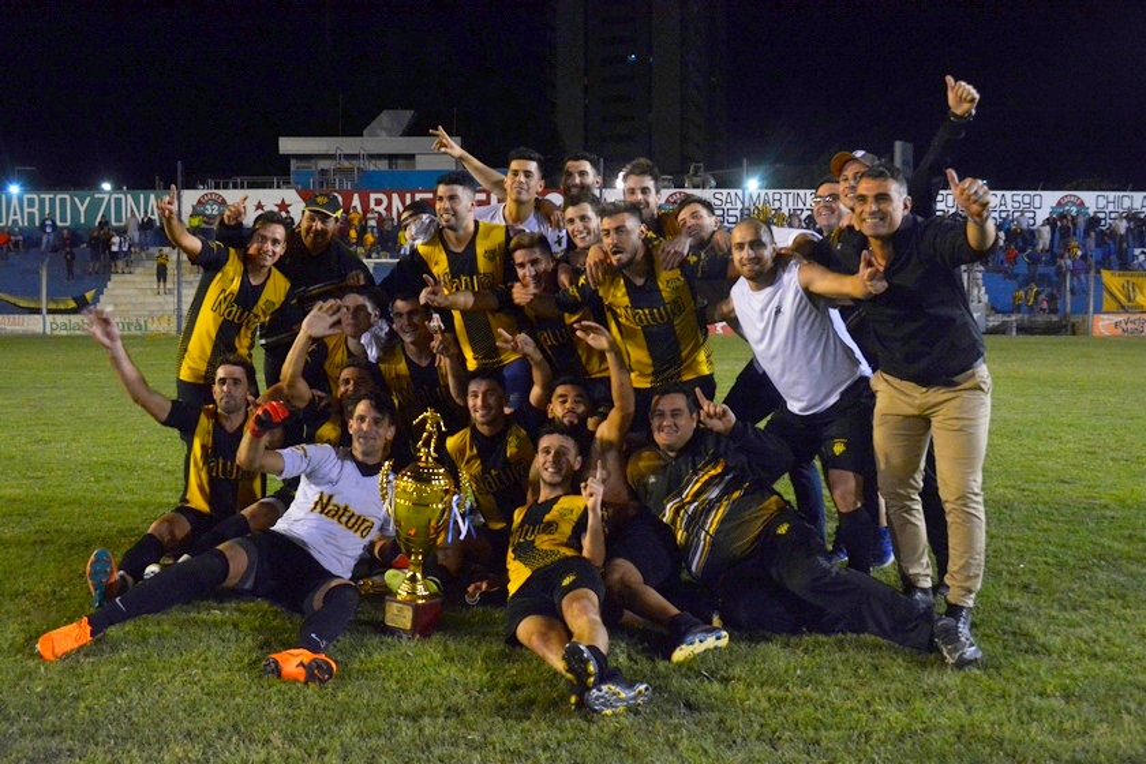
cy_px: 382
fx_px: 1146
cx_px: 573
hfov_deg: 53.1
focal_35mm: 36
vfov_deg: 36.9
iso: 2500
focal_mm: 24
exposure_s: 1/125
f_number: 5.6
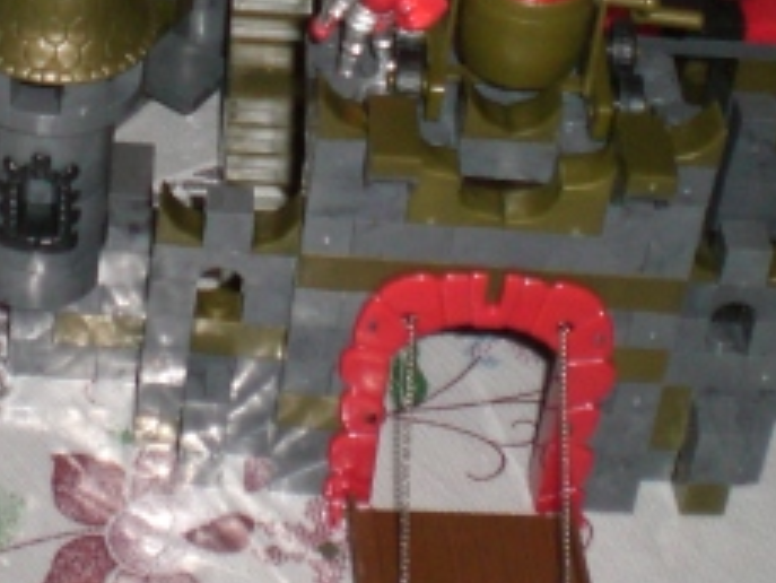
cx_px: 254
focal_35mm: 106
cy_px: -153
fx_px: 2377
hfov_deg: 18.5
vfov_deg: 13.5
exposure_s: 1/60
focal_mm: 6.3
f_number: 3.1
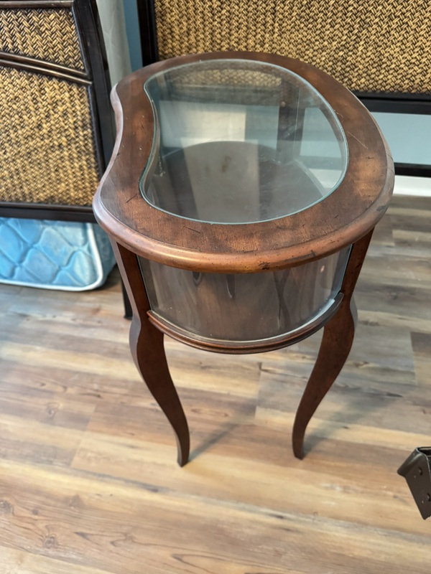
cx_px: 216
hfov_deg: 56.8
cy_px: 287
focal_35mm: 24
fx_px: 398
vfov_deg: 71.6
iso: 800
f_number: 1.78
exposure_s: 1/60
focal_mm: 6.76
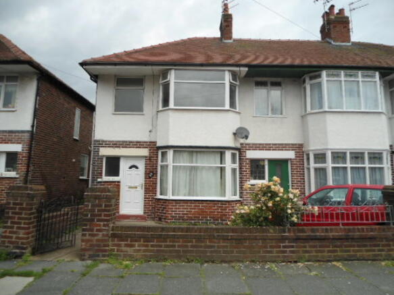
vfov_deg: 53.0
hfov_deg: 67.3
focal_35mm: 26
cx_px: 197
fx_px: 296
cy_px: 148
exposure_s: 1/1000
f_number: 2.8
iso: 80
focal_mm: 4.7
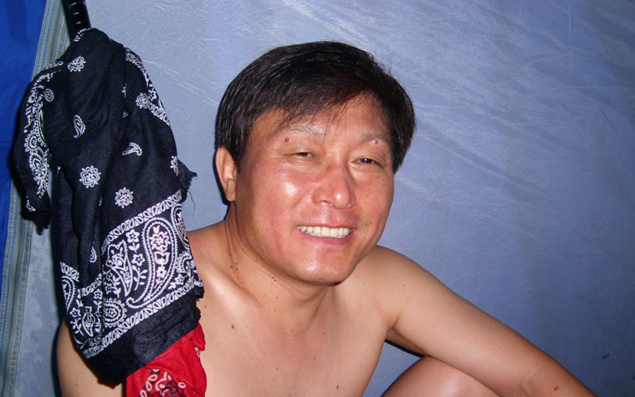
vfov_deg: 33.5
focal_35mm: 38
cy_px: 237
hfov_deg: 51.5
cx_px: 312
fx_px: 658
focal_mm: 5.8
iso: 50
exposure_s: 1/30
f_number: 2.8
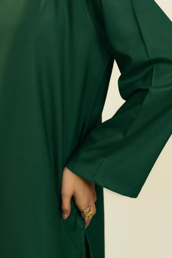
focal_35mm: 94
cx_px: 84
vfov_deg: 21.6
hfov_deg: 14.6
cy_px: 77
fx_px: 672
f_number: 5
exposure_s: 1/250
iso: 160
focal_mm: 62.5
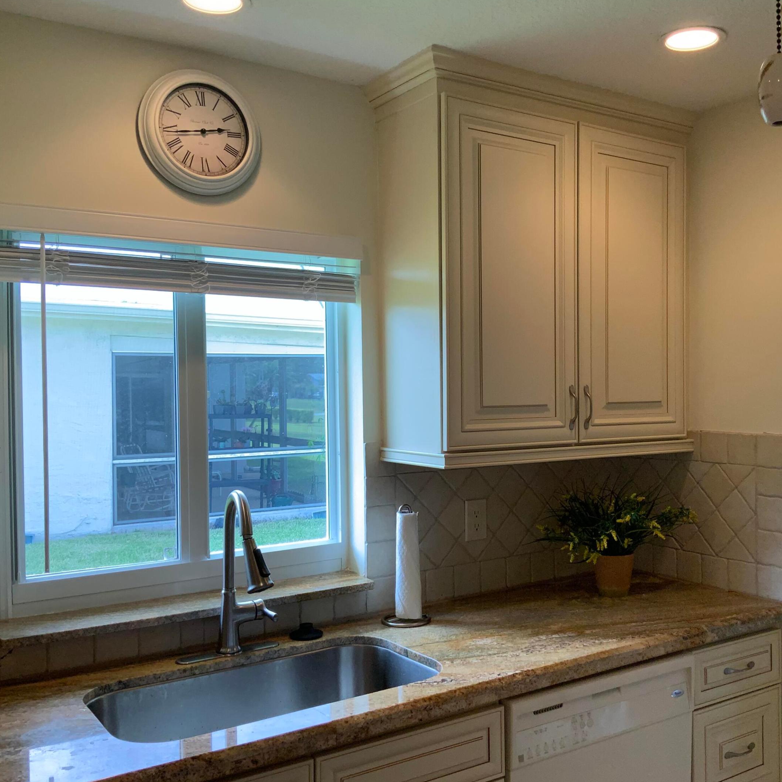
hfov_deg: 47.0
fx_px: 895
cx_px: 462
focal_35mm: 35
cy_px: 390
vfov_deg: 47.2
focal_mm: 3
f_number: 1.8
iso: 50
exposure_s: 1/120
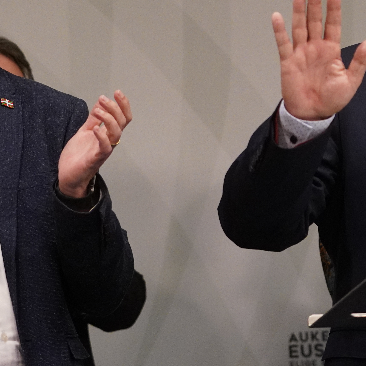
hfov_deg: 9.5
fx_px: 2213
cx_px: 206
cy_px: 116
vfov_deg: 9.4
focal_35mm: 185
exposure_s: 1/400
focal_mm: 75
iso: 5000
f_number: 4.5
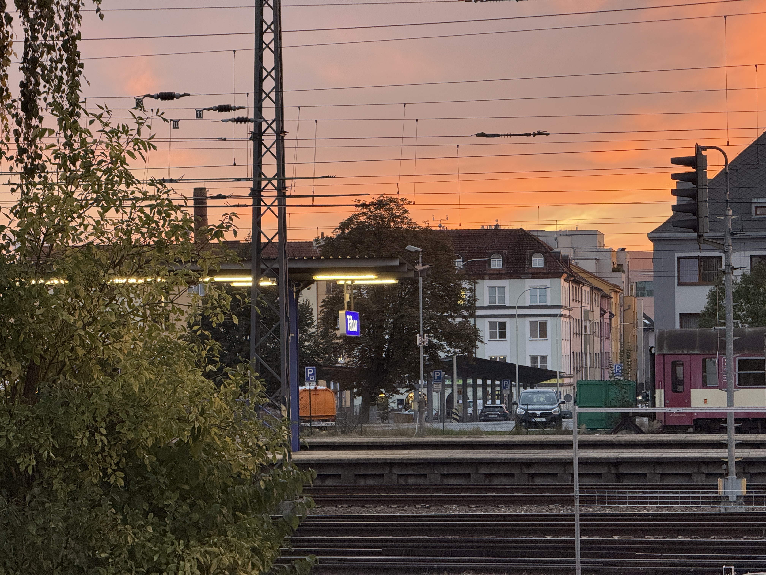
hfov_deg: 16.4
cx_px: 383
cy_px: 288
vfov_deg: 12.3
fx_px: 2655
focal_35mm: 120
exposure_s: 1/90
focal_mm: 15.66
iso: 250
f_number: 2.8
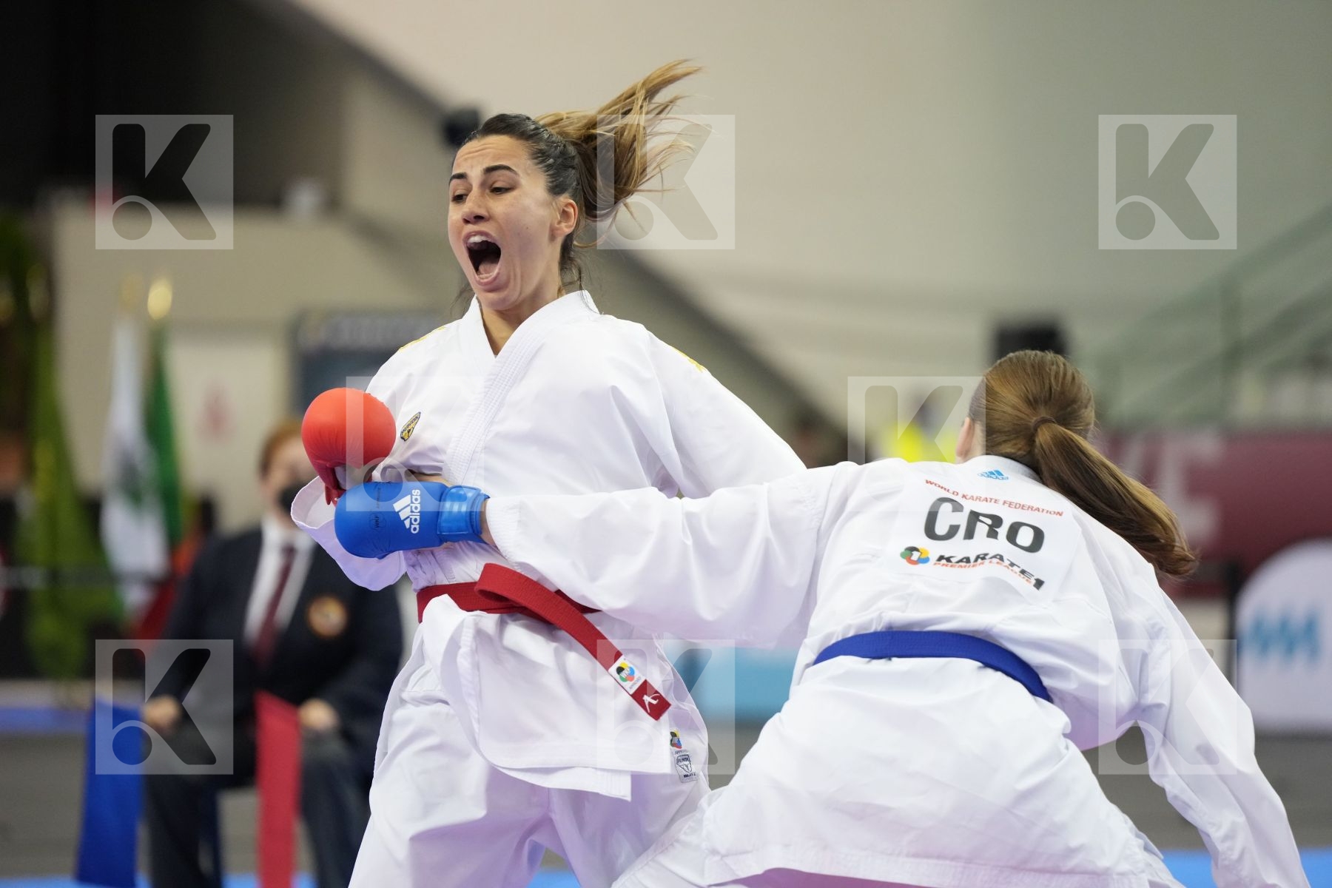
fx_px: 7066
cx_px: 666
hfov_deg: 10.8
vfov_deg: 7.2
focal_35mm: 191
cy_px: 444
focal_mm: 191
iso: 4000
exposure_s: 1/1000
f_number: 2.8
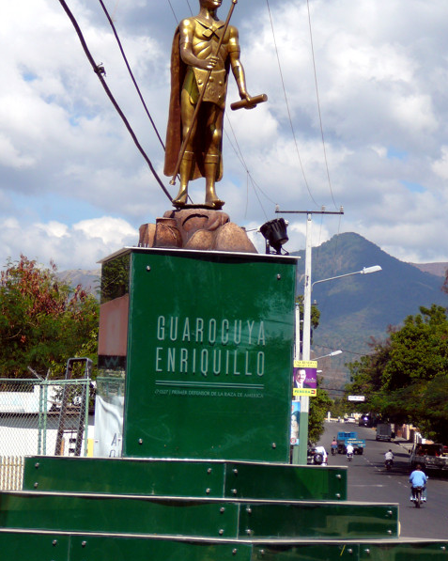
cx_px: 224
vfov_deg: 14.4
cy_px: 262
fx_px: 2223
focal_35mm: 134
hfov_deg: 11.5
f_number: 3.9
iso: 80
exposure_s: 1/800
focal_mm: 19
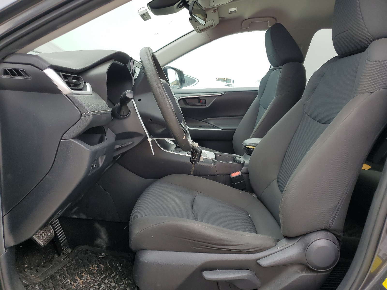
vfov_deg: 53.1
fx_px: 291
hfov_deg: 67.3
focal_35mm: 26
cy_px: 145
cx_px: 194
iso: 50
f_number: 1.5
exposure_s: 1/667
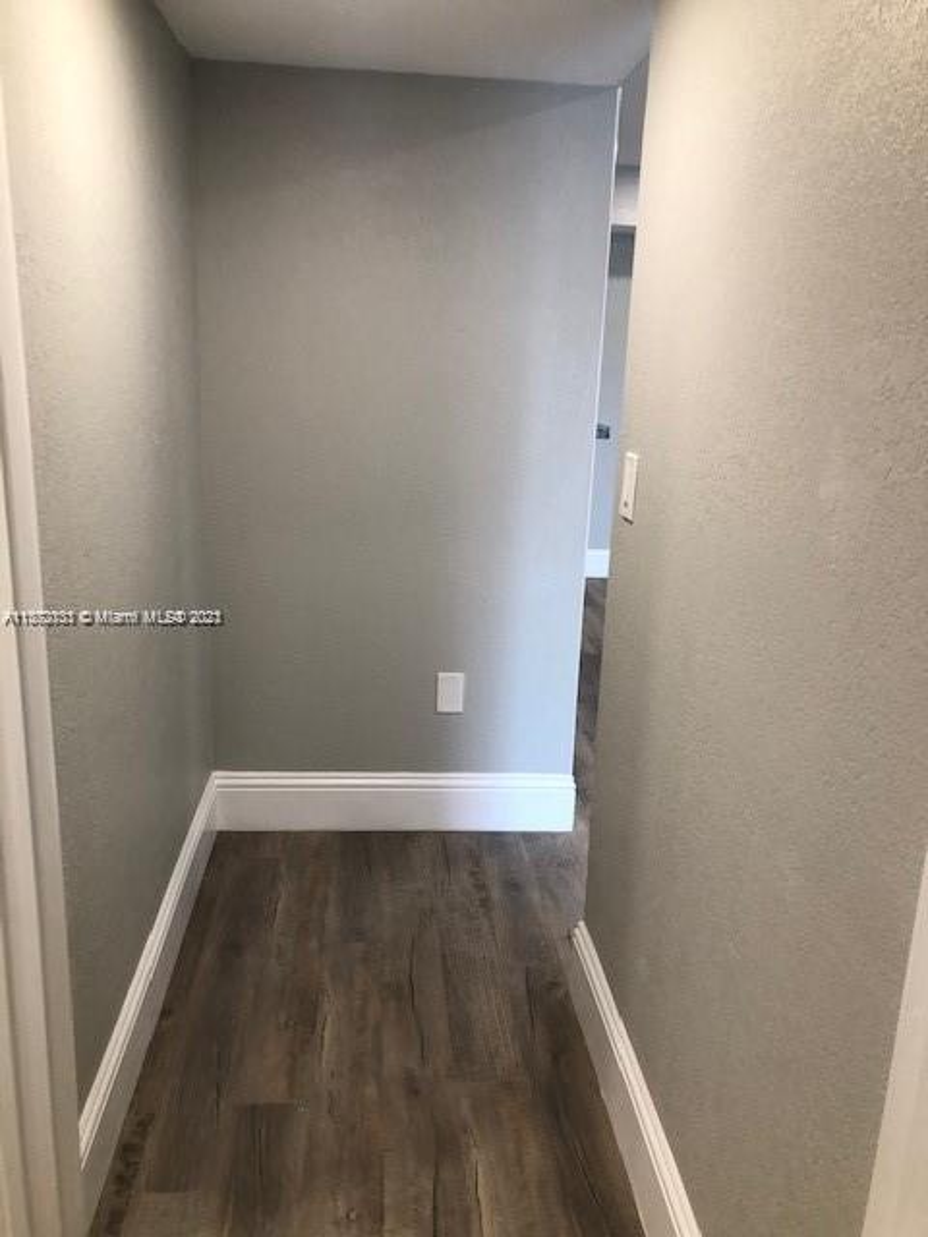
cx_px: 464
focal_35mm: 28
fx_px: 1001
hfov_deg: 49.7
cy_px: 618
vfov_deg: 63.4
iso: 32
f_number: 1.8
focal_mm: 4
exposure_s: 1/30
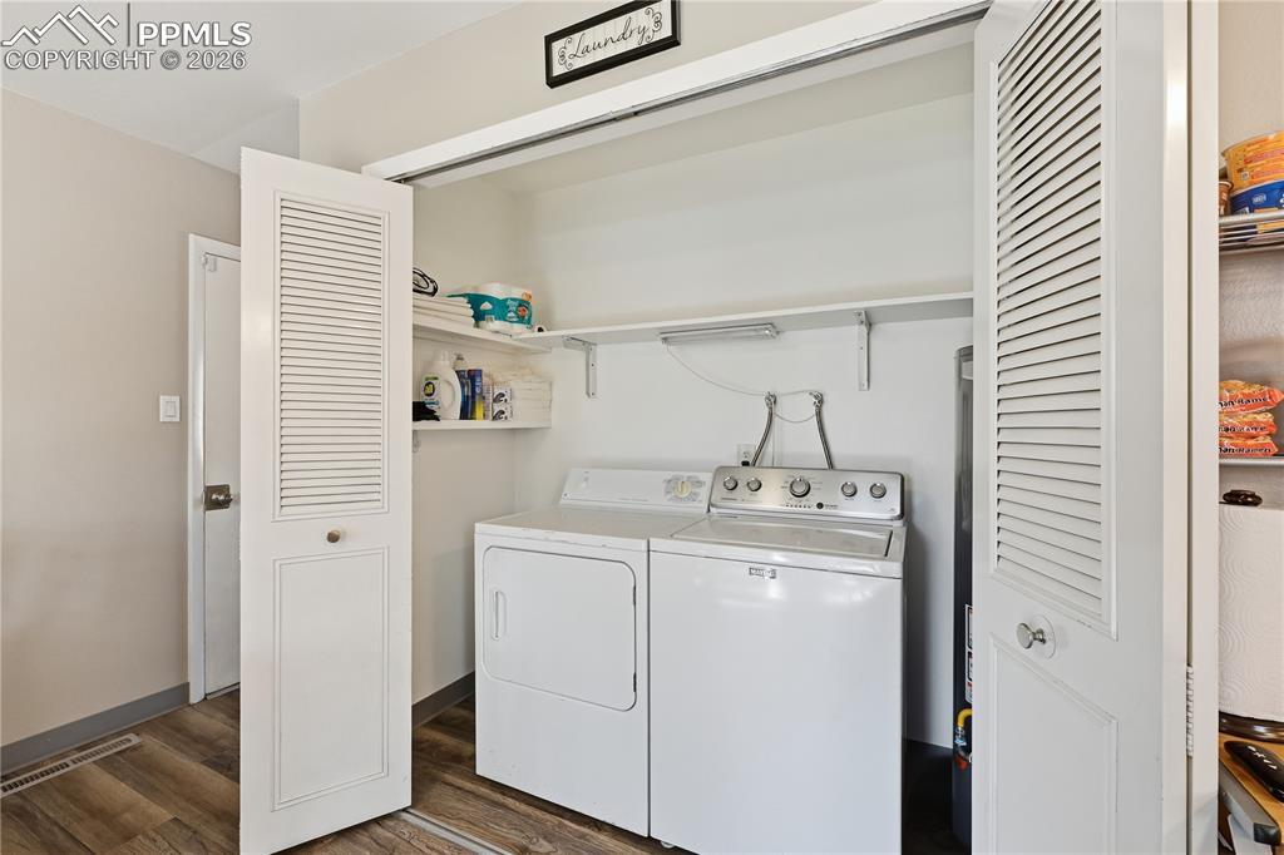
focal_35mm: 16
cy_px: 428
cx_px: 642
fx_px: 553
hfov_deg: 98.6
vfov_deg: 75.5
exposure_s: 1/50
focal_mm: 15.5
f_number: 11
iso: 800
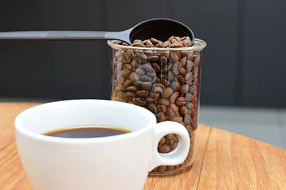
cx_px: 143
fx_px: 417
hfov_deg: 37.9
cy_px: 95
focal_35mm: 52
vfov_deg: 25.8
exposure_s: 1/80
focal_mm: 35
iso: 200
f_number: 4.5
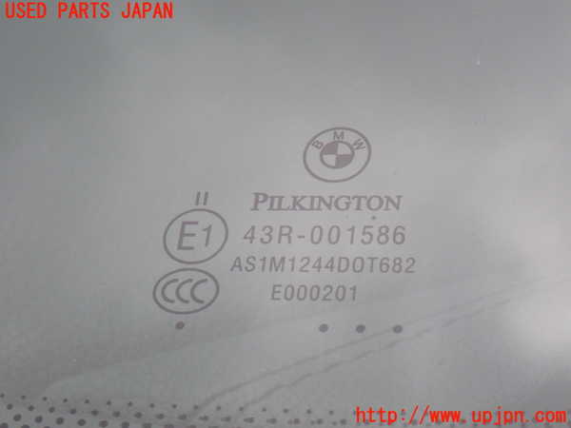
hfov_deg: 20.9
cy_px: 214
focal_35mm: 94
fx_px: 1551
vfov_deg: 15.7
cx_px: 286
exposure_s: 1/160
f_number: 4.7
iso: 200
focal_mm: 16.79
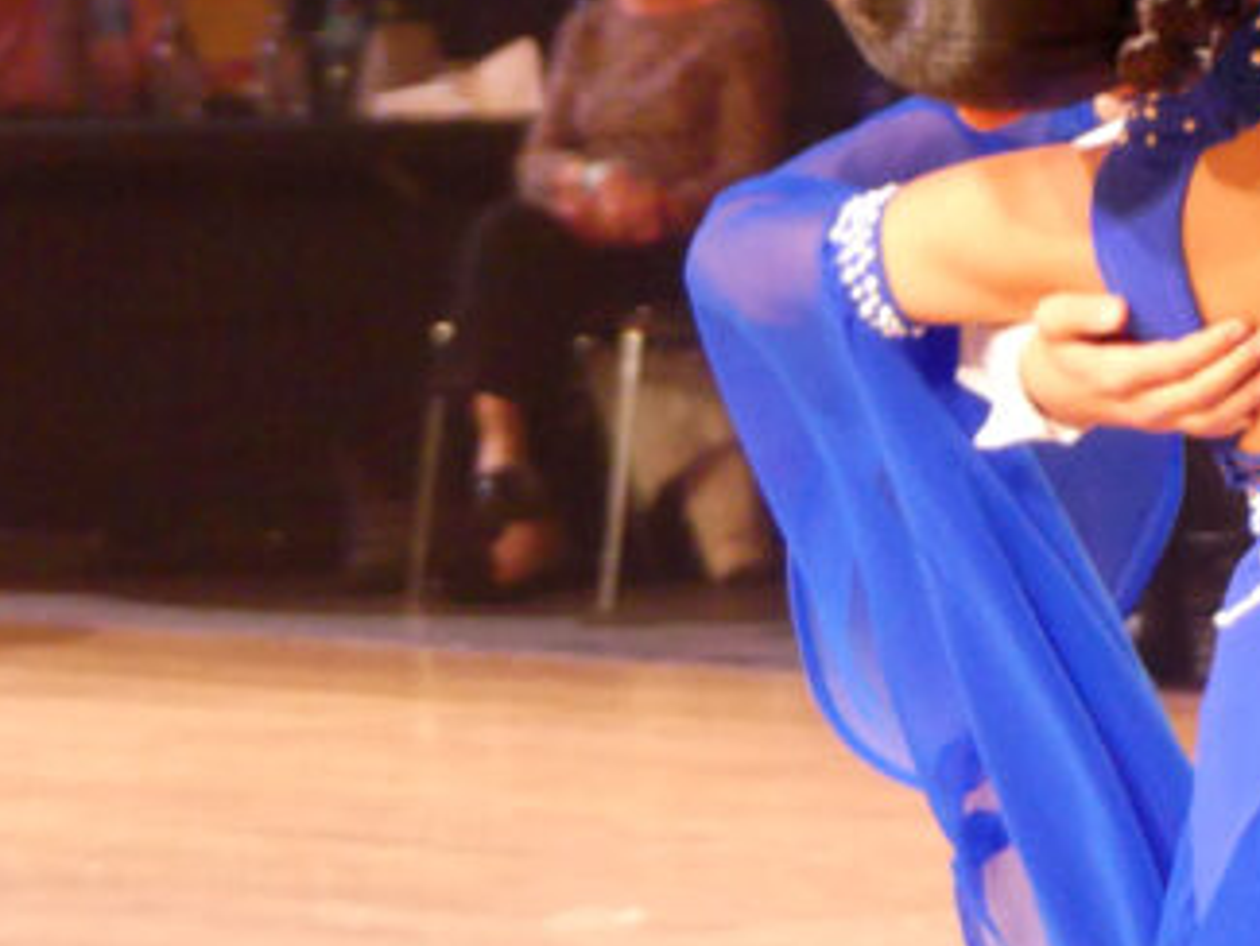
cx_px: 1407
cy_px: -56
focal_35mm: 422
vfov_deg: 3.5
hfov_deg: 4.7
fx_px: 15366
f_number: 2.8
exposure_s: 1/80
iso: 1000
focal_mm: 33
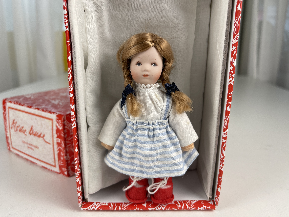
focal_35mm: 25
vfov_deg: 54.9
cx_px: 144
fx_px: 209
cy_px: 108
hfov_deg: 69.4
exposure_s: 1/163
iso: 32
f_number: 1.6
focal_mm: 5.1
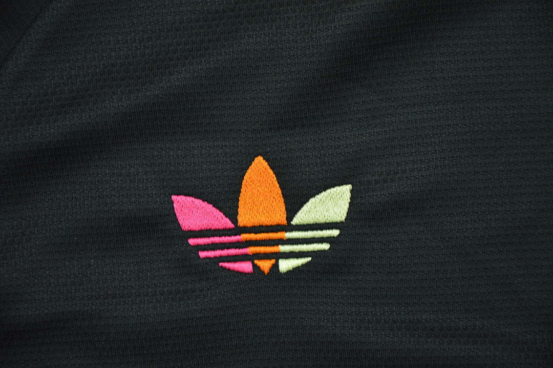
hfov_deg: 13.1
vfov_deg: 8.7
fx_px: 2417
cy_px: 184
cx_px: 276
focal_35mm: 158
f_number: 6.3
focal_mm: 105
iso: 400
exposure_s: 1/160
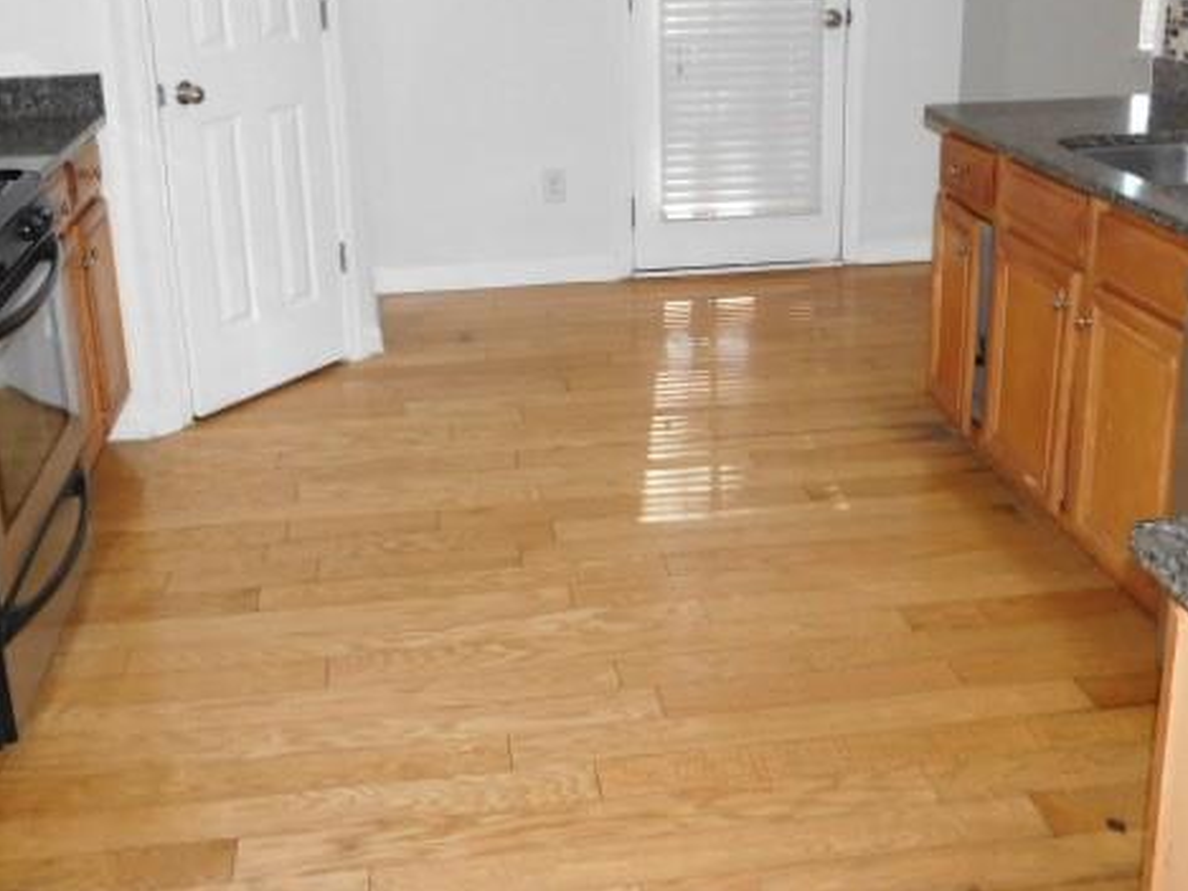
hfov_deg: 45.8
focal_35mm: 41
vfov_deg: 34.8
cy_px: 307
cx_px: 607
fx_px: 1407
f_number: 3.2
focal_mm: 5.3
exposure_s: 1/30
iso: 250
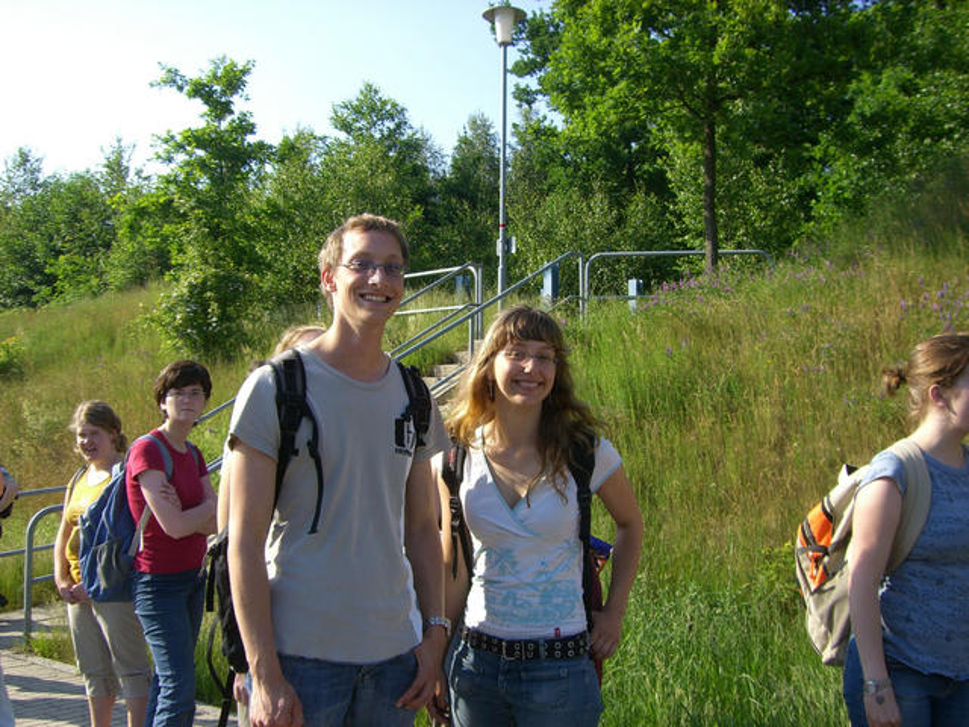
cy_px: 364
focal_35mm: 38
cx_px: 484
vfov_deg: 37.7
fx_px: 1064
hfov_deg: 49.0
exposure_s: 1/320
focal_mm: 6.2
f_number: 4.3
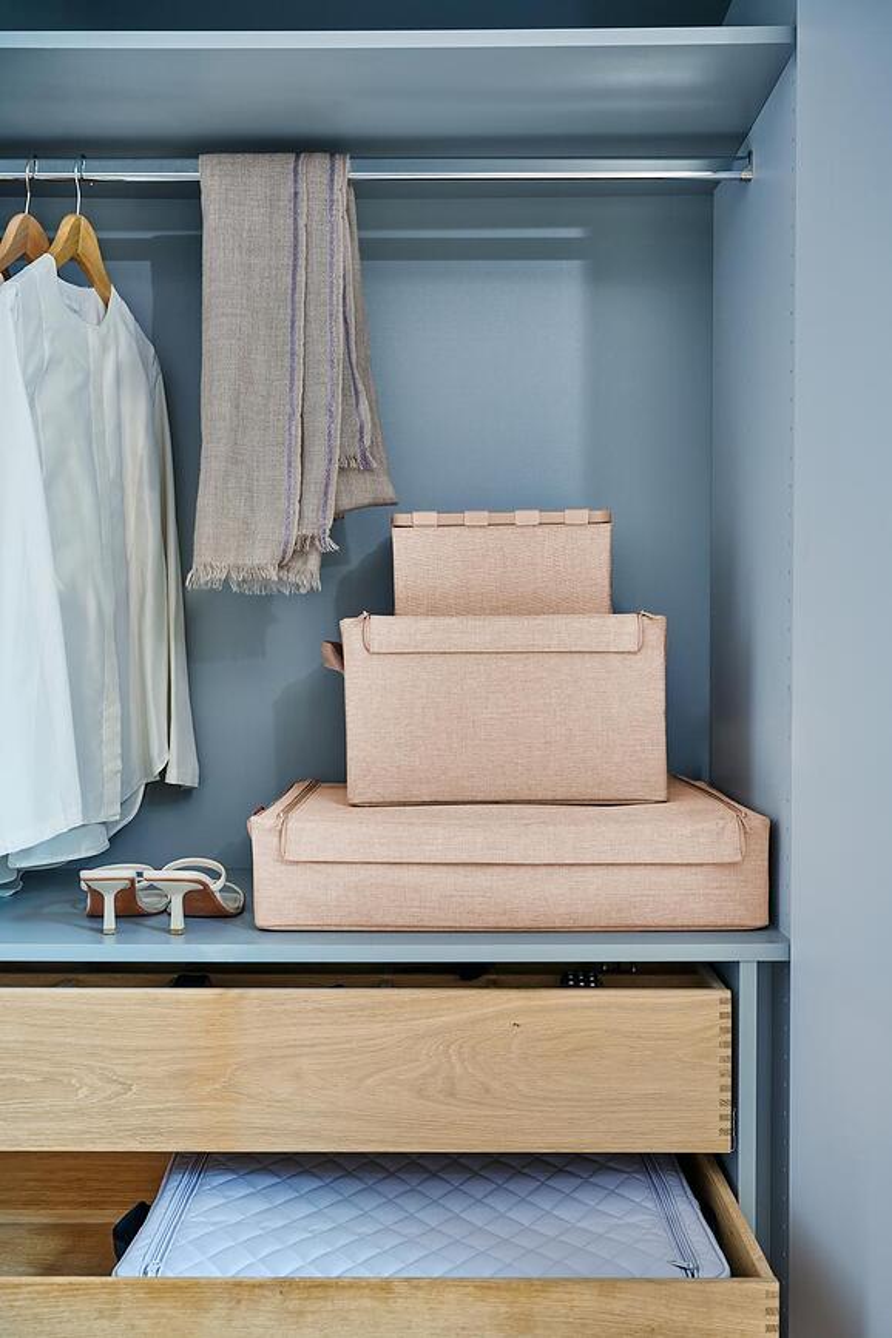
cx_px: 446
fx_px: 1375
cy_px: 669
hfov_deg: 35.9
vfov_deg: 51.9
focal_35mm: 37
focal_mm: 37
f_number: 5
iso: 125
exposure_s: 1/3
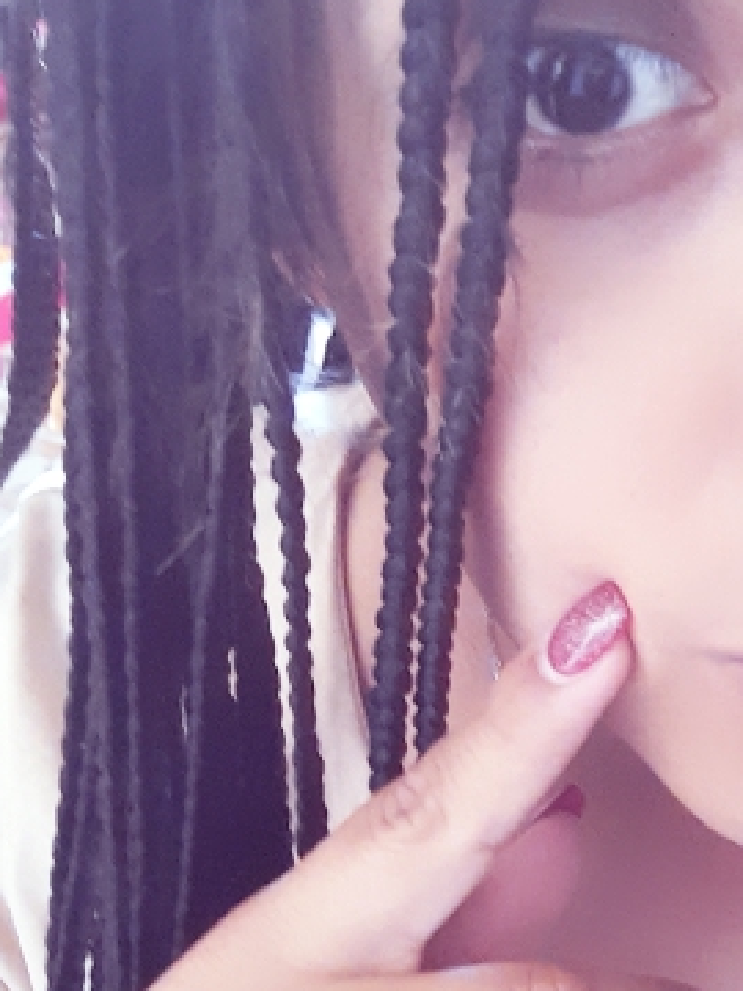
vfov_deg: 30.5
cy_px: 661
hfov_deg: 22.3
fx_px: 1803
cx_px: 773
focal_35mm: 63
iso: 771
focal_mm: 3.72
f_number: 2.2
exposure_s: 1/25
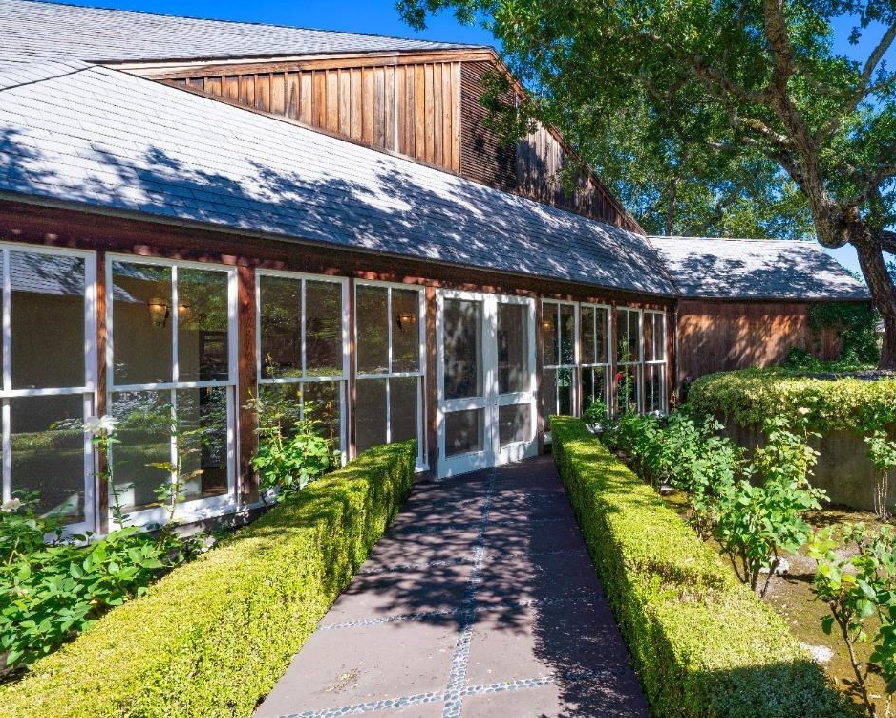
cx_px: 653
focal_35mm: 21
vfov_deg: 65.5
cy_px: 343
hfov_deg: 73.1
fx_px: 557
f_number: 9
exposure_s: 1/125
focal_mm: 14
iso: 100
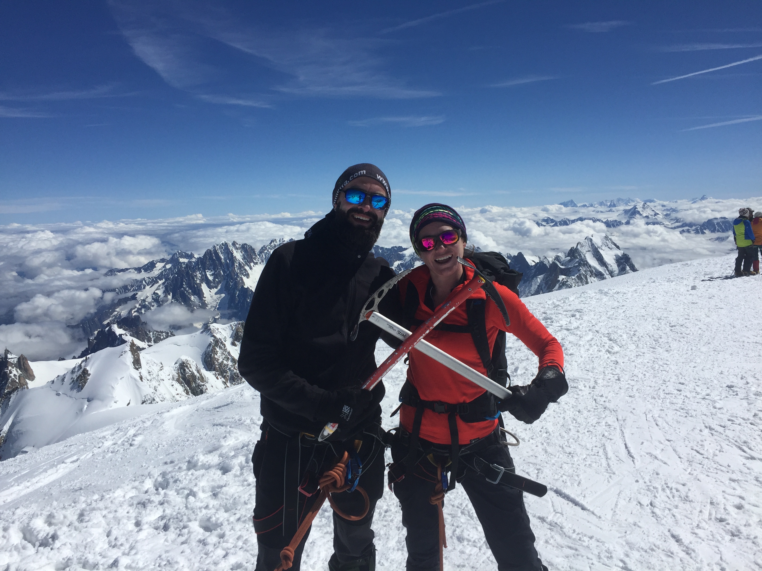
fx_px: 638
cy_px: 286
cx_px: 381
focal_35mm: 29
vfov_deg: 48.2
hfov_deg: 61.7
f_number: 2.2
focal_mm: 4.15
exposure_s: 1/6623
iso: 32
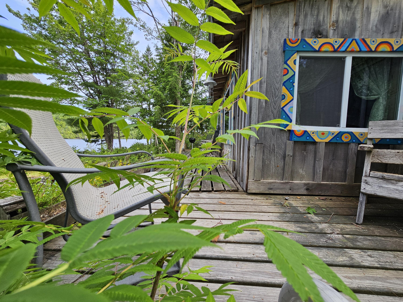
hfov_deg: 106.2
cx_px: 202
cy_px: 151
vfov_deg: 89.9
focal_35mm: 13
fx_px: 151
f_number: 2.2
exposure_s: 1/446
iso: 50
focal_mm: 2.2
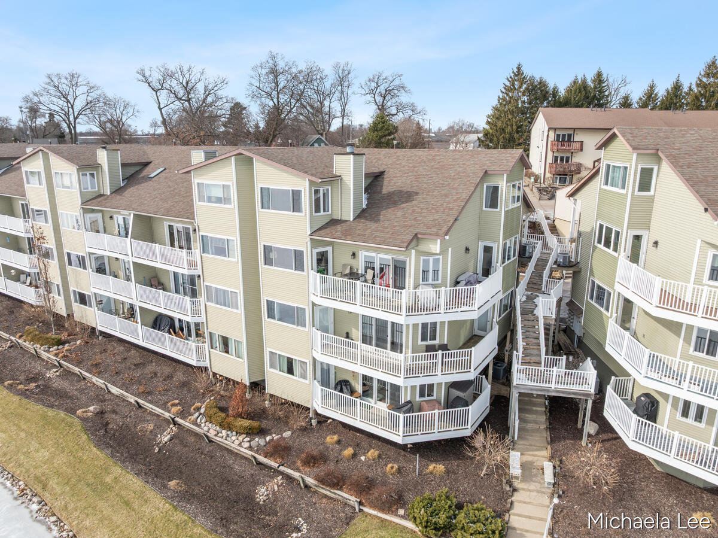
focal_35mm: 24
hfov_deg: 71.6
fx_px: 498
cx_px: 359
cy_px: 269
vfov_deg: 56.8
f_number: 2.8
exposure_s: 1/1250
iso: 400
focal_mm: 12.29
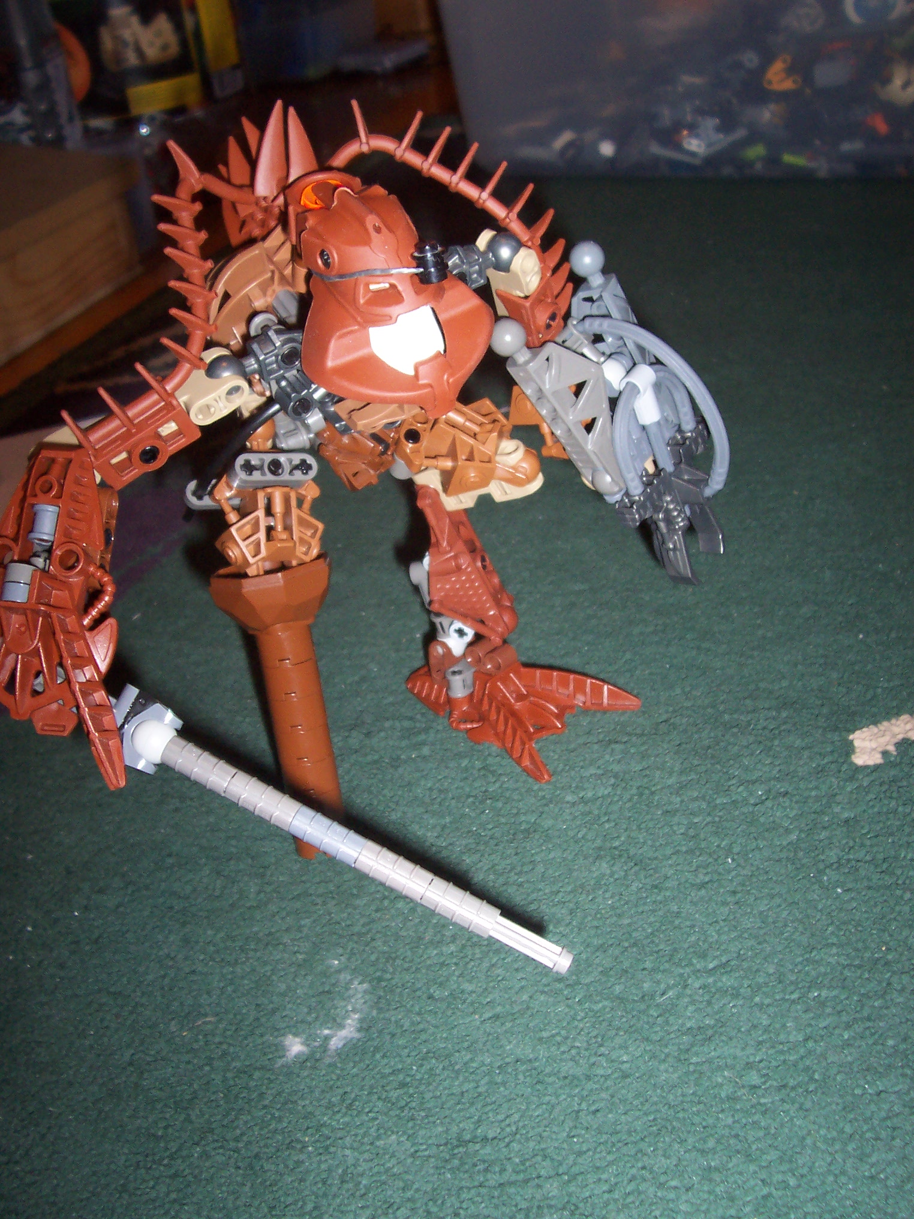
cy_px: 610
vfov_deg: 50.1
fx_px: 1303
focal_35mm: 37
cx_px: 457
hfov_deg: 38.7
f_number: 2.8
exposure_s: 1/60
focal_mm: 5.6
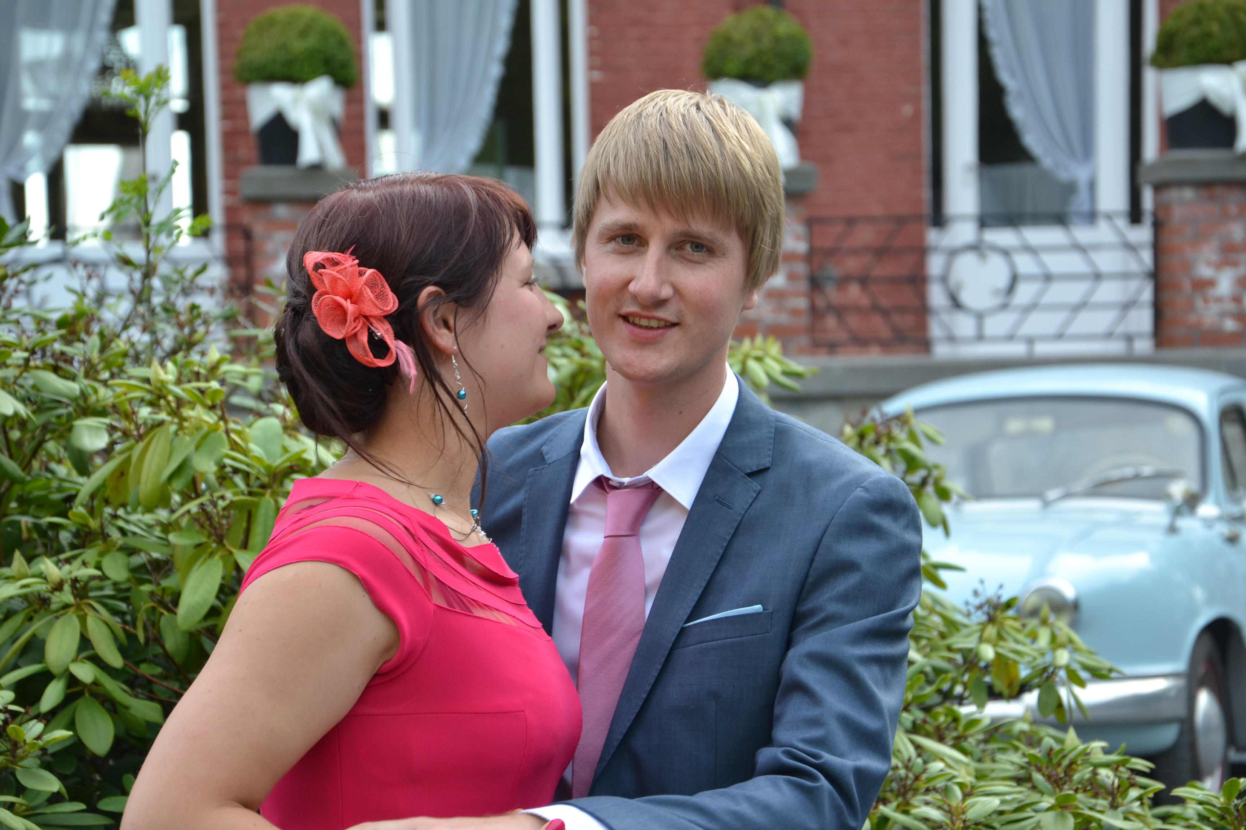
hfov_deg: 17.1
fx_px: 4153
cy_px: 415
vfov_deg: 11.4
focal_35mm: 120
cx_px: 623
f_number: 5.6
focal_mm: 80
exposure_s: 1/125
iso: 200
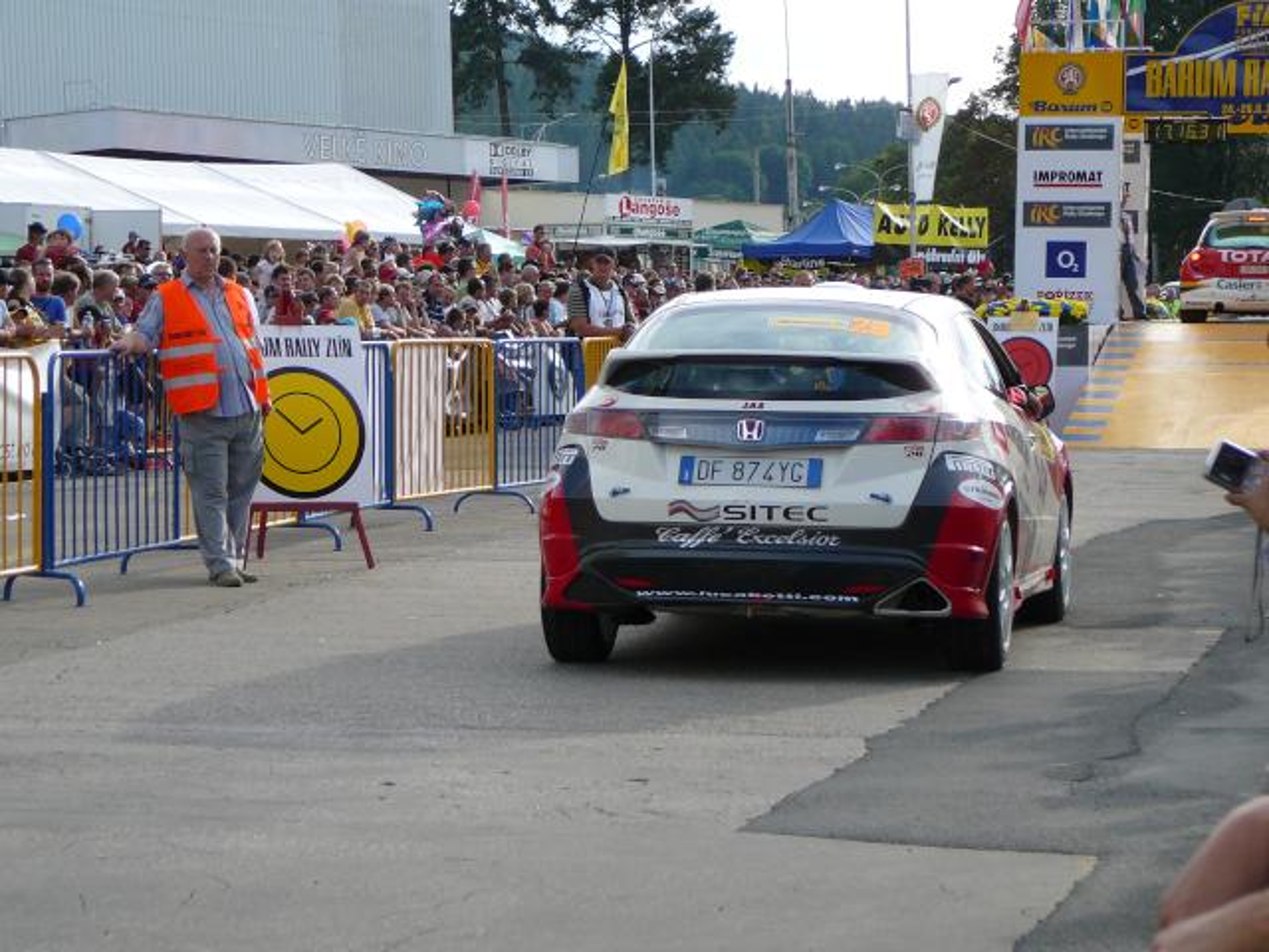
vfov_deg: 13.2
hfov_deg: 17.6
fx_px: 4106
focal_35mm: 112
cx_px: 634
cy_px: 476
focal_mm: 16.6
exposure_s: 1/400
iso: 100
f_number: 3.9
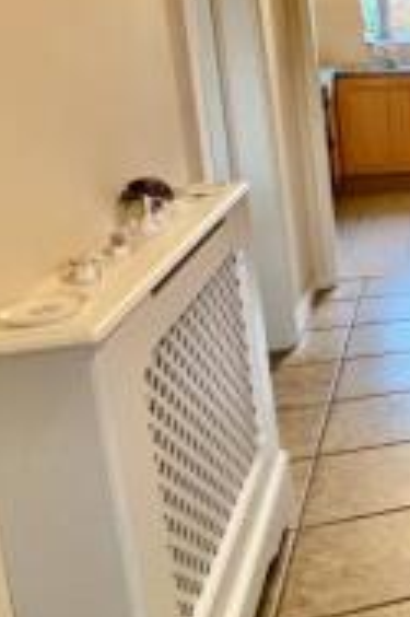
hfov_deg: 22.7
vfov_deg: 45.1
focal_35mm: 42
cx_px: 684
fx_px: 719
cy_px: 166
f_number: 1.8
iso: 200
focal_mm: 1.57
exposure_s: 1/50
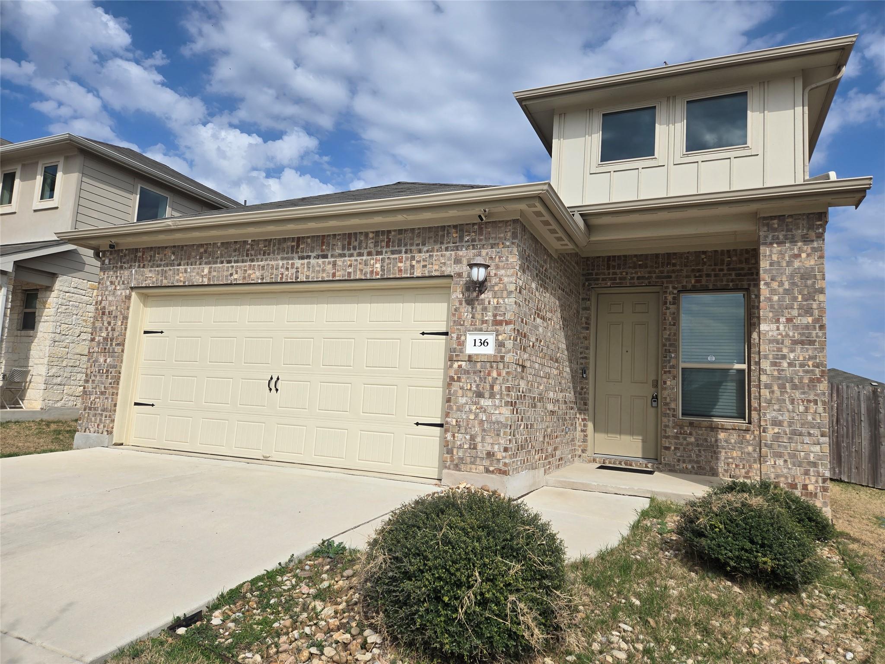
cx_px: 442
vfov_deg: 58.9
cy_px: 332
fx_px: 588
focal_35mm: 23
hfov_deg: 73.9
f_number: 1.8
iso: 25
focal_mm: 5.4
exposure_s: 1/3768
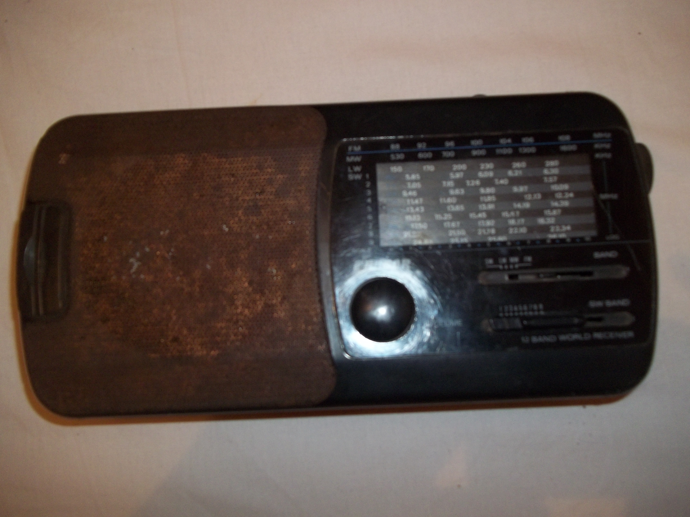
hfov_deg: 56.8
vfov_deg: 44.2
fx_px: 638
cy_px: 258
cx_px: 345
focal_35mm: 32
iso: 160
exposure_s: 1/30
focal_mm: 5.7
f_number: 2.9
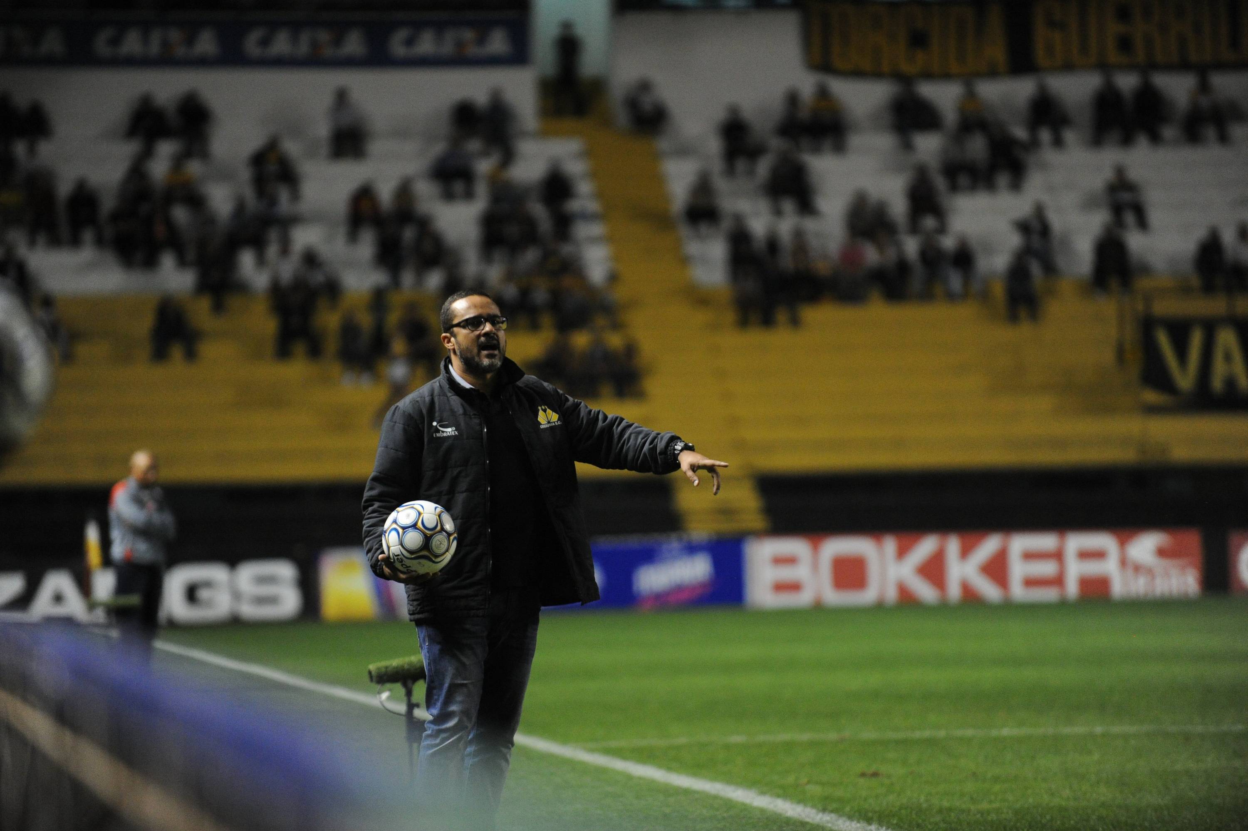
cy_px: 416
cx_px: 624
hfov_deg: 10.3
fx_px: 6930
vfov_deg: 6.9
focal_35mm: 200
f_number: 2.8
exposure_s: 1/1250
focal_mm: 200
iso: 6400
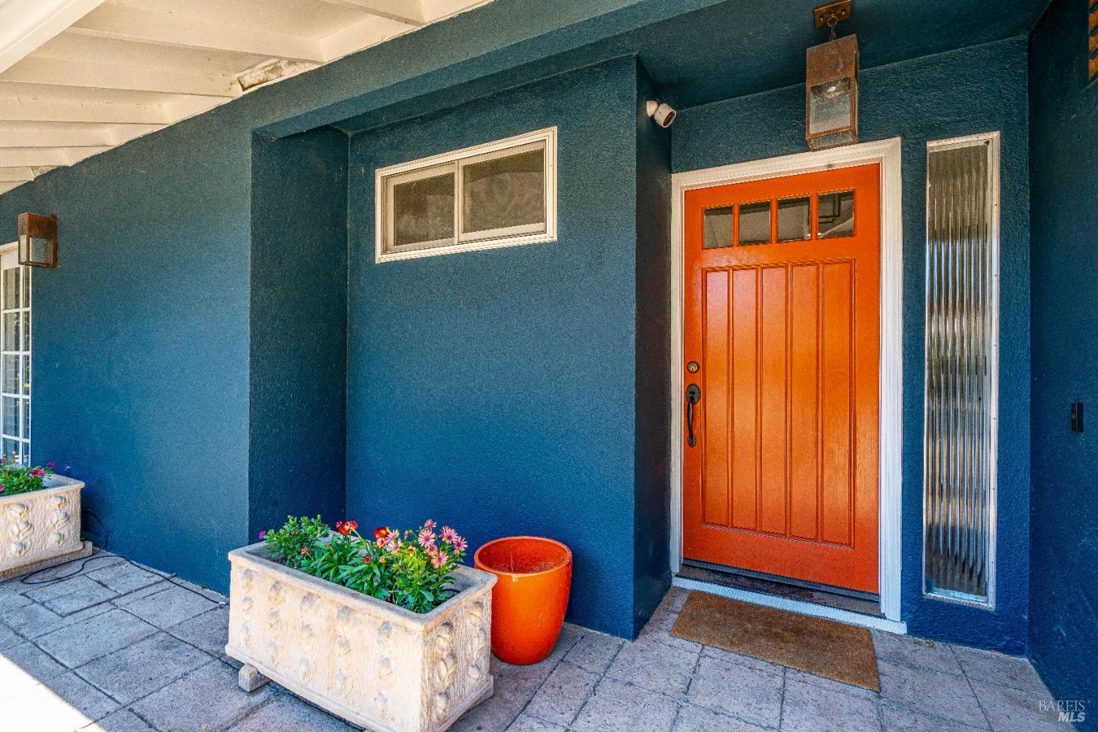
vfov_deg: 73.7
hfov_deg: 96.7
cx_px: 549
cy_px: 366
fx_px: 488
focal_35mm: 16
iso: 320
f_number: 11
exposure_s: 1/15
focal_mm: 16
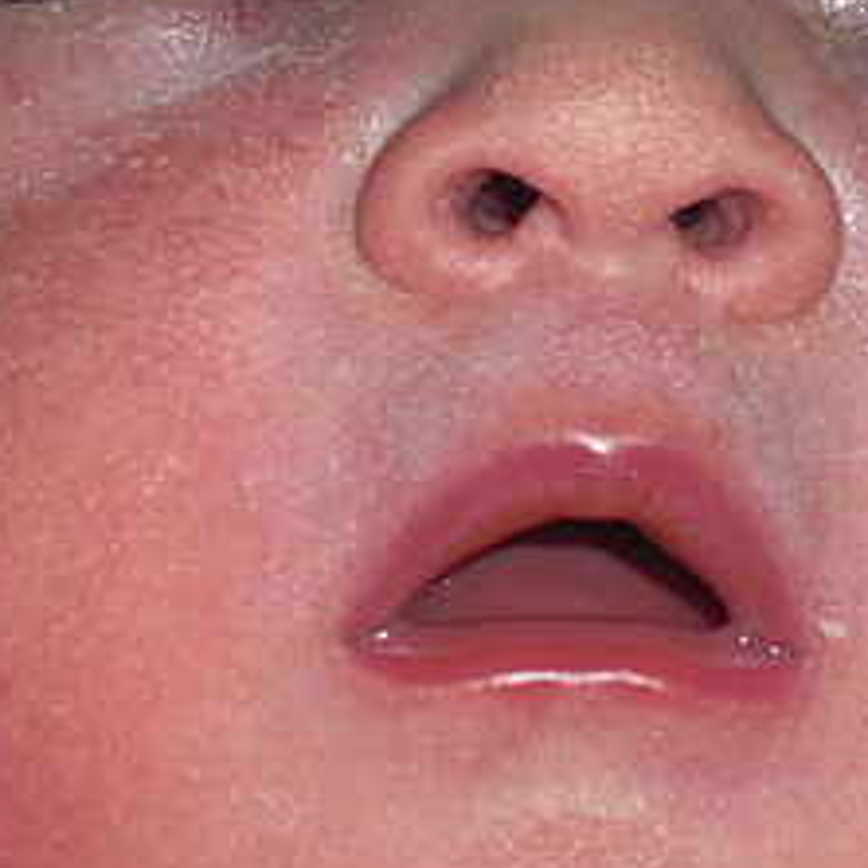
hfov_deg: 7.7
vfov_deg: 7.7
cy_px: 325
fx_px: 6440
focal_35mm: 227
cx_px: 700
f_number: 4.8
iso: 50
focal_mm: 15.7
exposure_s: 1/60
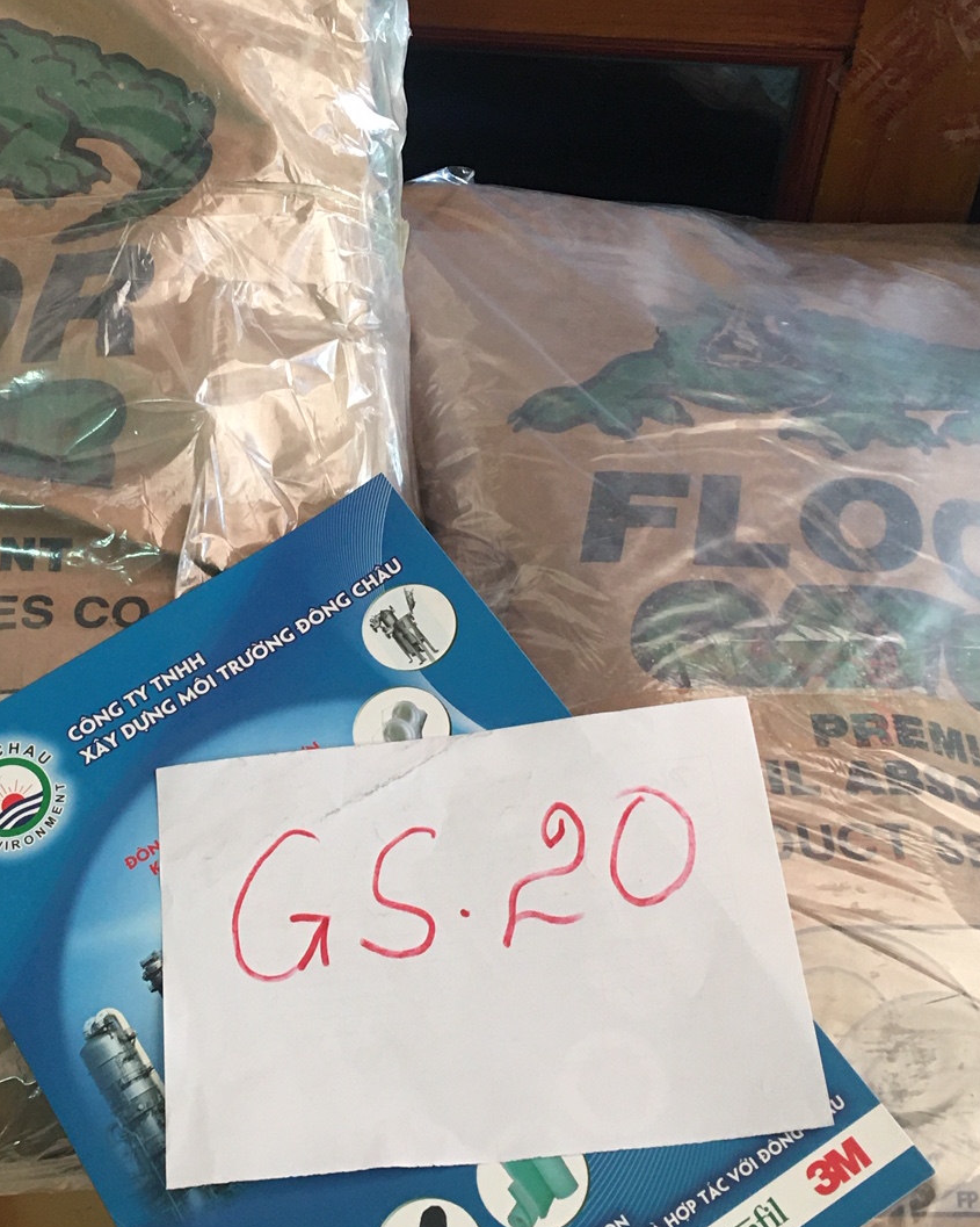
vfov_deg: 34.8
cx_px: 333
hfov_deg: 27.9
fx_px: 1959
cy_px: 598
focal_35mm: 54
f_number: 2.2
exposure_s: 1/17
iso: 64
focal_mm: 4.15
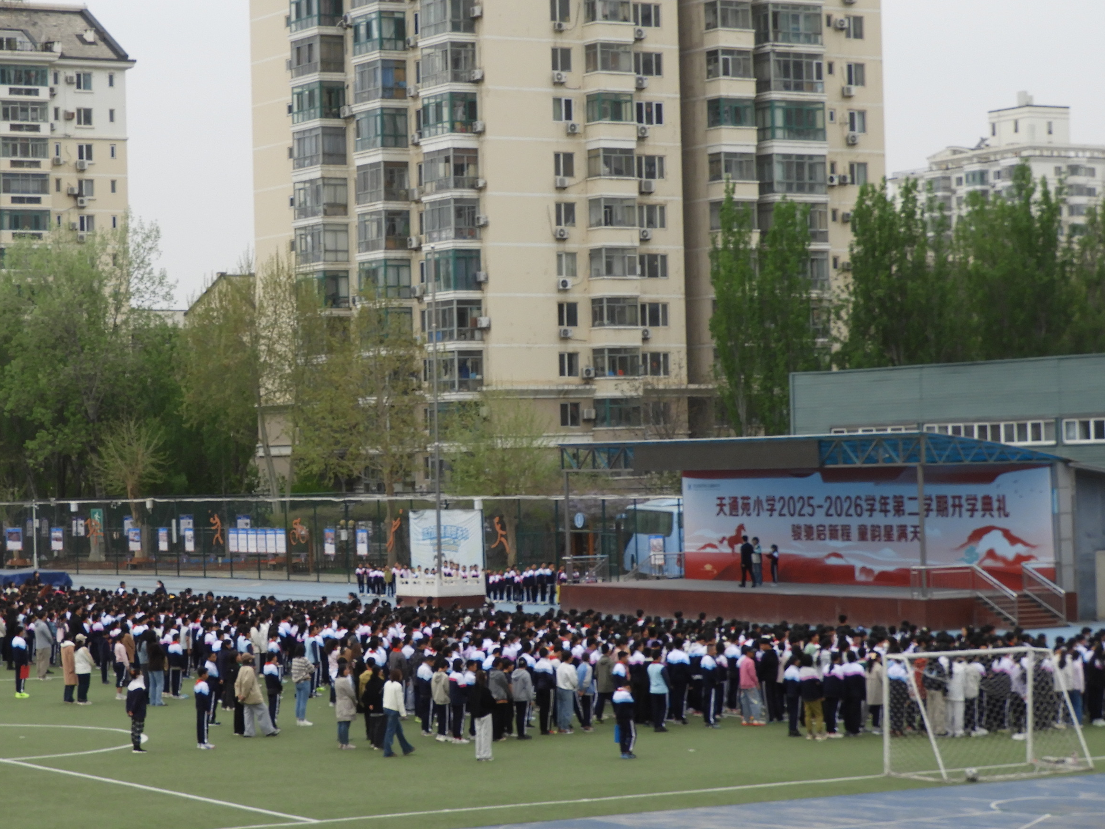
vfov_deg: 15.1
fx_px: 3129
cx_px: 358
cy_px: 385
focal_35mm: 98
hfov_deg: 20.0
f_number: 4.5
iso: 100
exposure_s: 1/400
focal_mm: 12.5
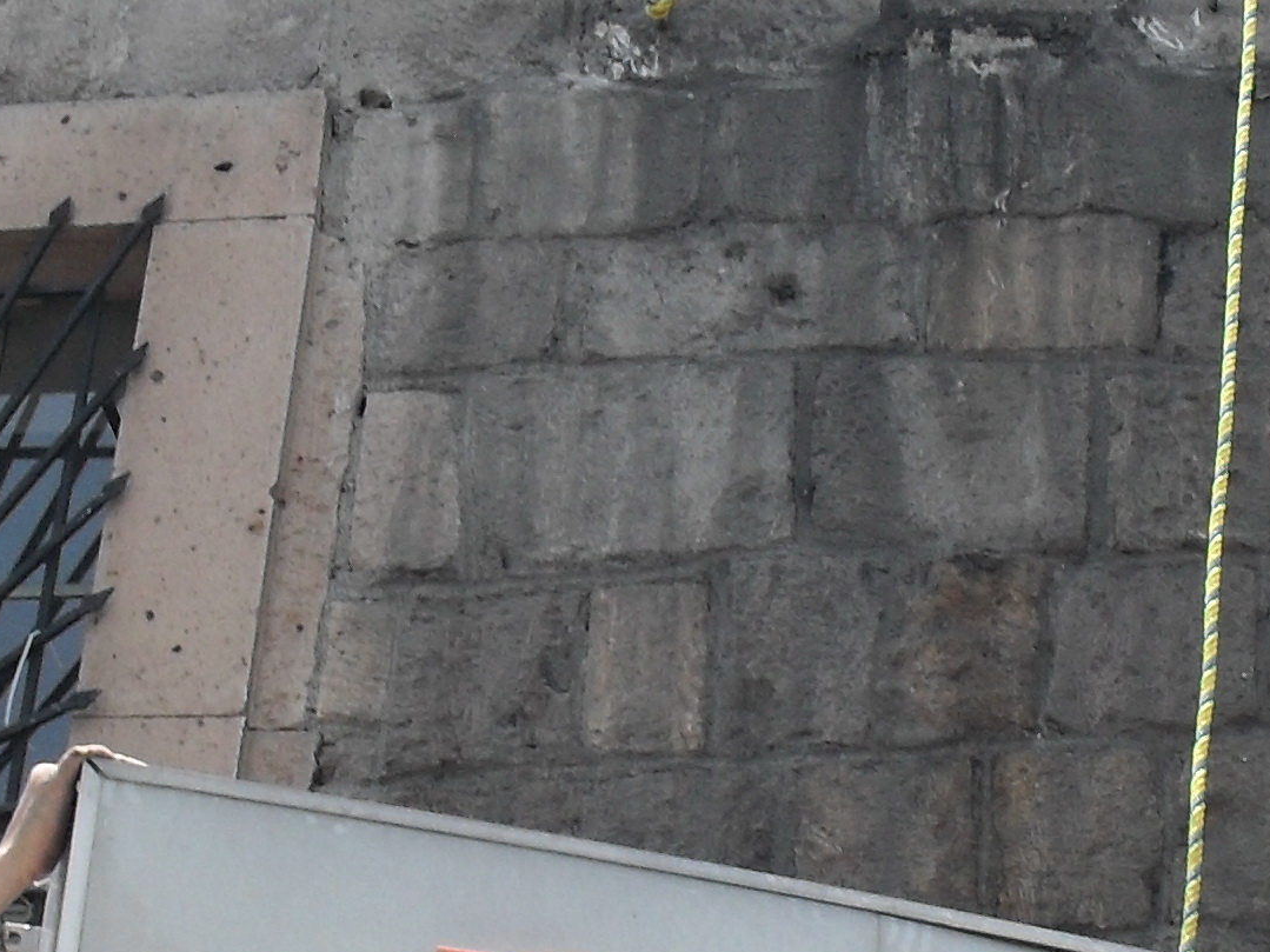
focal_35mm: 115
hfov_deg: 17.1
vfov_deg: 12.8
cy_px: 828
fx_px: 4219
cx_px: 873
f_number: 8.3
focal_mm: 6.3
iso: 80
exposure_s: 1/125
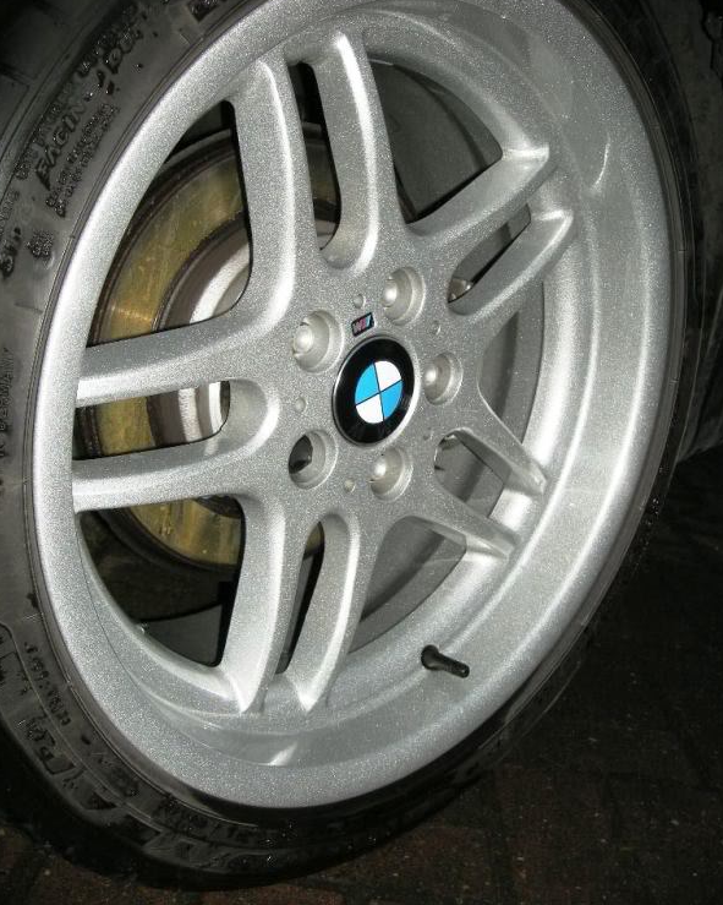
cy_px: 416
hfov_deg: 40.1
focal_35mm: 37
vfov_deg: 49.0
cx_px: 361
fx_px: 990
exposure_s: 1/60
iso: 50
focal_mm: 5.7
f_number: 2.8
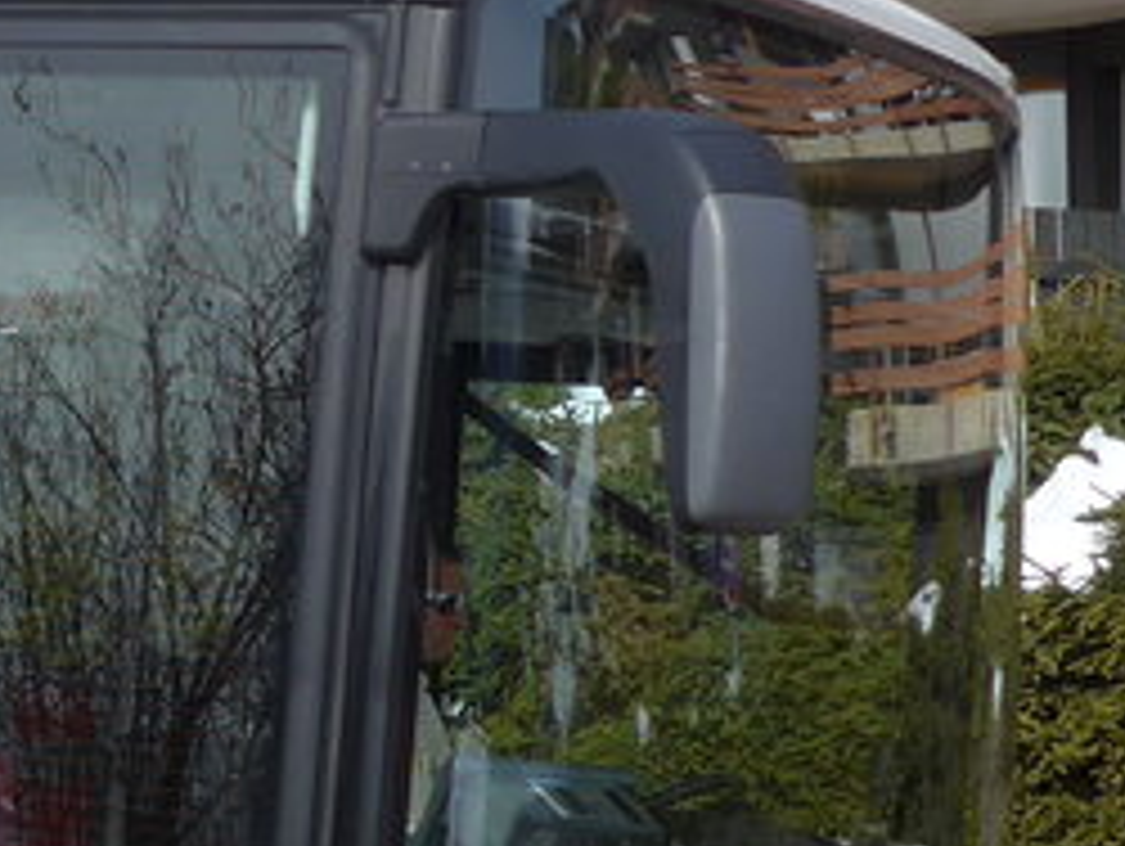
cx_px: -950
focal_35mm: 139
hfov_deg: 12.8
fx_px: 4522
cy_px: 495
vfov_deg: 10.7
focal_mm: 6
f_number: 2.8
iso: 80
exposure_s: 1/1600
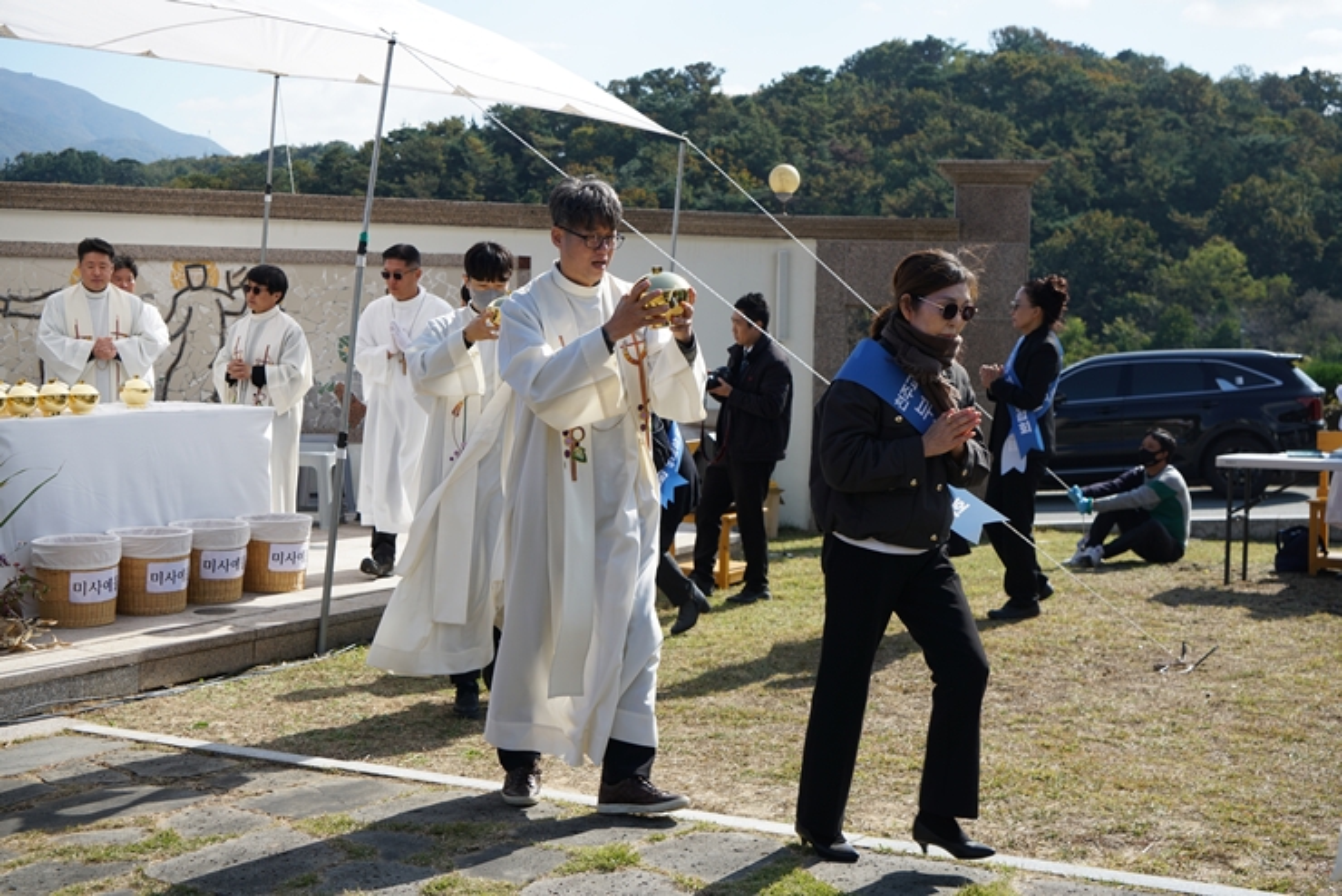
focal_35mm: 46
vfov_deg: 29.3
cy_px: 448
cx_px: 671
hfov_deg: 42.7
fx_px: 1715
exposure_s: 1/320
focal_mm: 46
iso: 100
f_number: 6.3
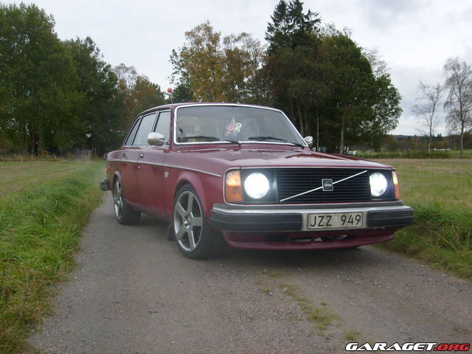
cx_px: 236
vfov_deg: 33.6
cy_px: 177
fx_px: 586
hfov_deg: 43.9
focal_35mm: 43
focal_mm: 7.2
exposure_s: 1/60
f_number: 3
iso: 80
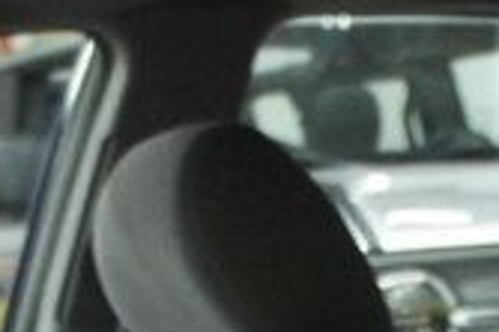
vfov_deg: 7.6
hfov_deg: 12.2
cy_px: 842
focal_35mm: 166
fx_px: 2299
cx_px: 511
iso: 1600
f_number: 3.5
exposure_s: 1/60
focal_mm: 18
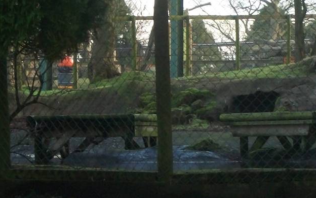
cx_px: 225
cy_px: 68
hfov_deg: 8.0
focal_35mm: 261
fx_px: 2248
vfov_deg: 5.0
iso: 160
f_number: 5.2
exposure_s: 1/40
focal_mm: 17.1
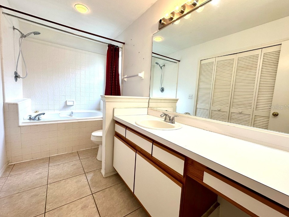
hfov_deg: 98.2
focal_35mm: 15
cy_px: 107
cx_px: 142
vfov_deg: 81.7
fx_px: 125
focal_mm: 2.22
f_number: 2.2
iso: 80
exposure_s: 1/120
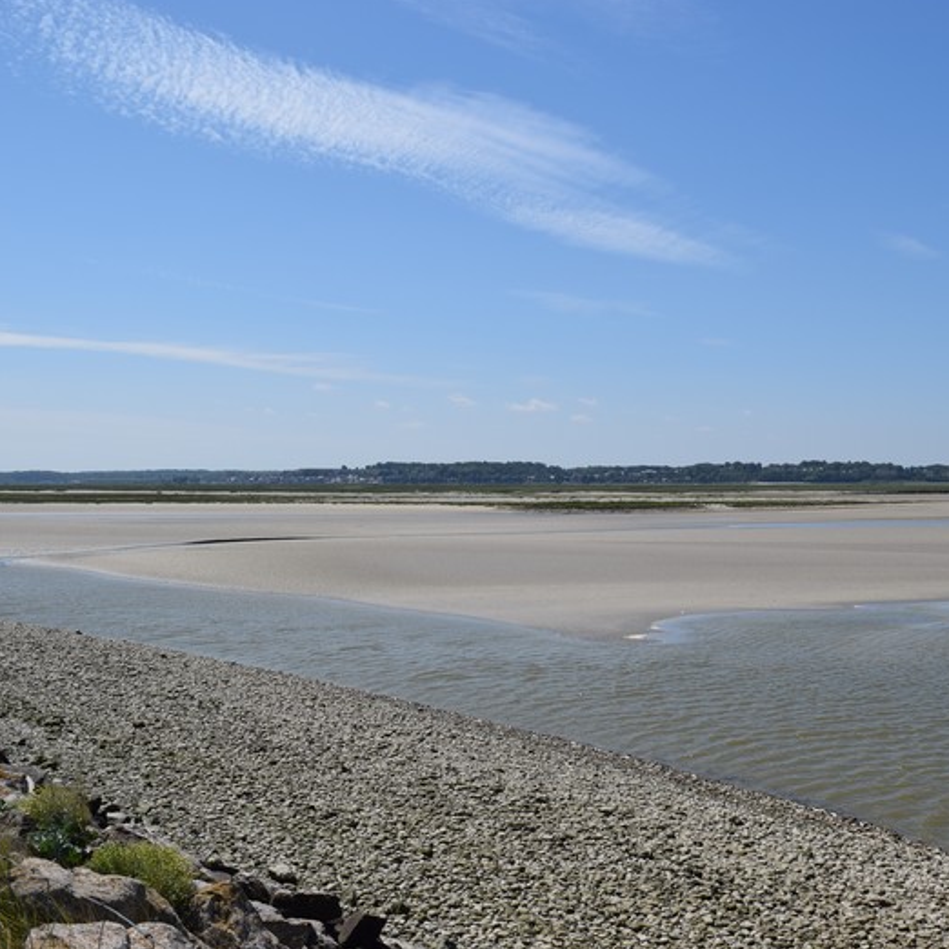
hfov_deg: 38.4
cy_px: 474
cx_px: 680
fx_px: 1334
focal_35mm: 43
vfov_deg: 39.2
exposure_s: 1/500
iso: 200
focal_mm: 22
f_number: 11
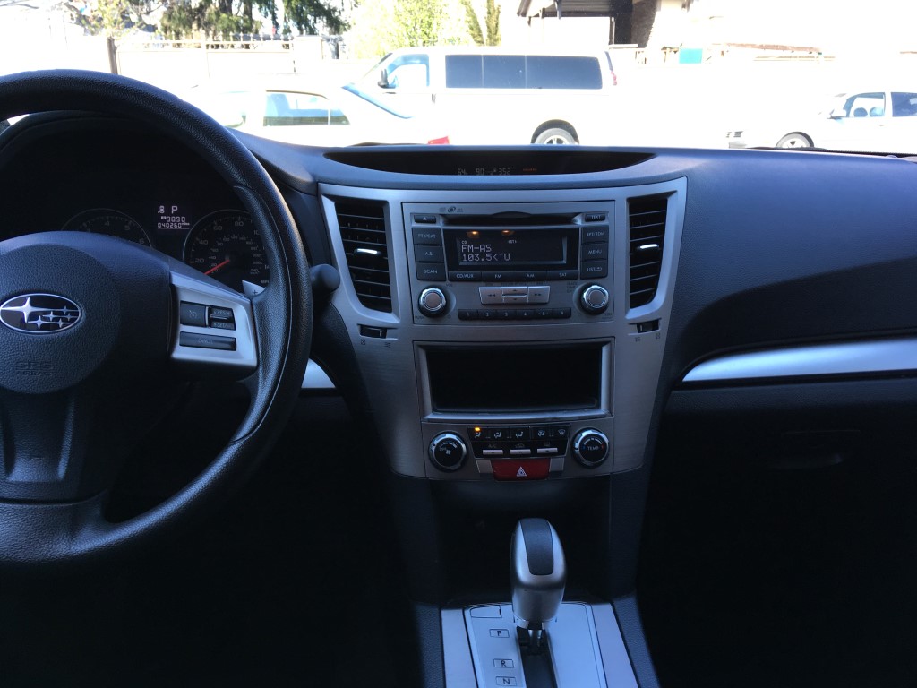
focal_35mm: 29
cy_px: 344
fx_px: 768
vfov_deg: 48.2
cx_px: 458
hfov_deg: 61.7
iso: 32
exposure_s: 1/120
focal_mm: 4.15
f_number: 2.2
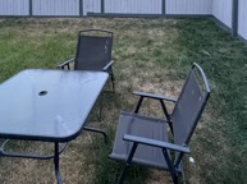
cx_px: 143
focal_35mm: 27
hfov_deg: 65.0
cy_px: 4
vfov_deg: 44.3
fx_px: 192
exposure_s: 1/60
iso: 320
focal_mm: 1.57
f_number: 1.8
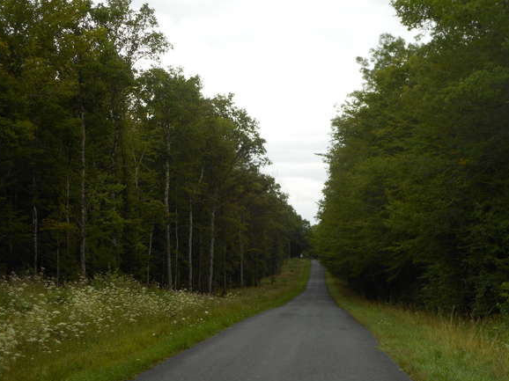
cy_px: 191
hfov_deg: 24.4
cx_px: 251
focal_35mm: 80
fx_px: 1176
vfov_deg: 18.4
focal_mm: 13.8
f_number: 5.5
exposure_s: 1/125
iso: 80
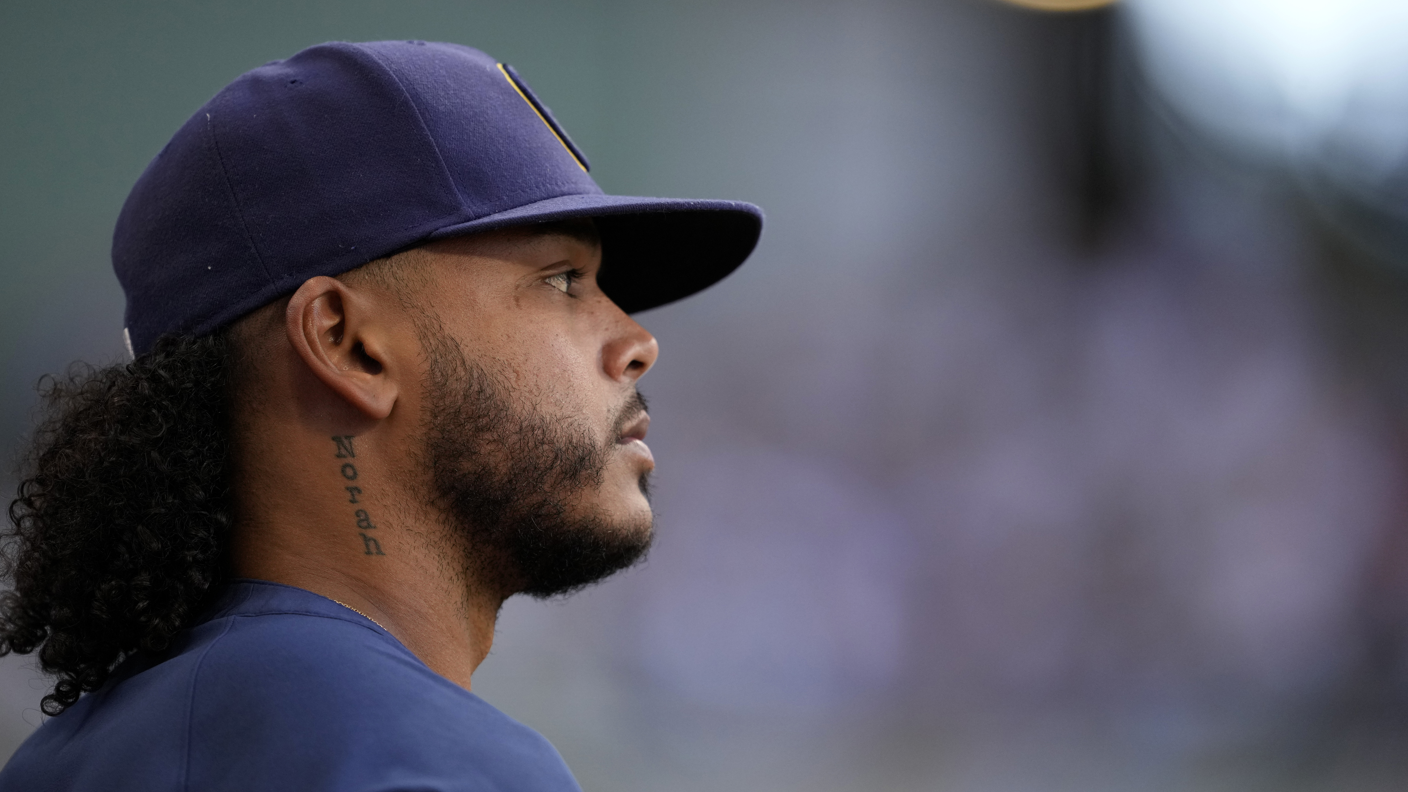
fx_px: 15680
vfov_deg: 2.9
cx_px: 703
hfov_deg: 5.1
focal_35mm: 420
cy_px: 371
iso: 2000
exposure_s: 1/1600
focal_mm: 400
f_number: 2.8
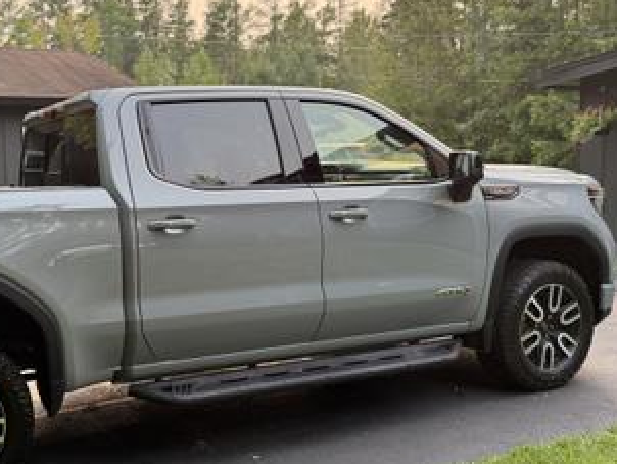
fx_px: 714
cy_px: 243
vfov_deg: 36.0
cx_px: 131
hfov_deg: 44.7
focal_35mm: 40
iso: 100
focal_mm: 6.76
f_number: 1.78
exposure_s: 1/551
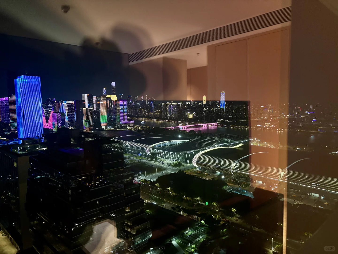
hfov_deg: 67.3
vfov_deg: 53.1
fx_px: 254
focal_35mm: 26
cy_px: 127
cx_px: 169
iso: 800
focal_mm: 5.96
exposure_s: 1/30
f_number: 1.6
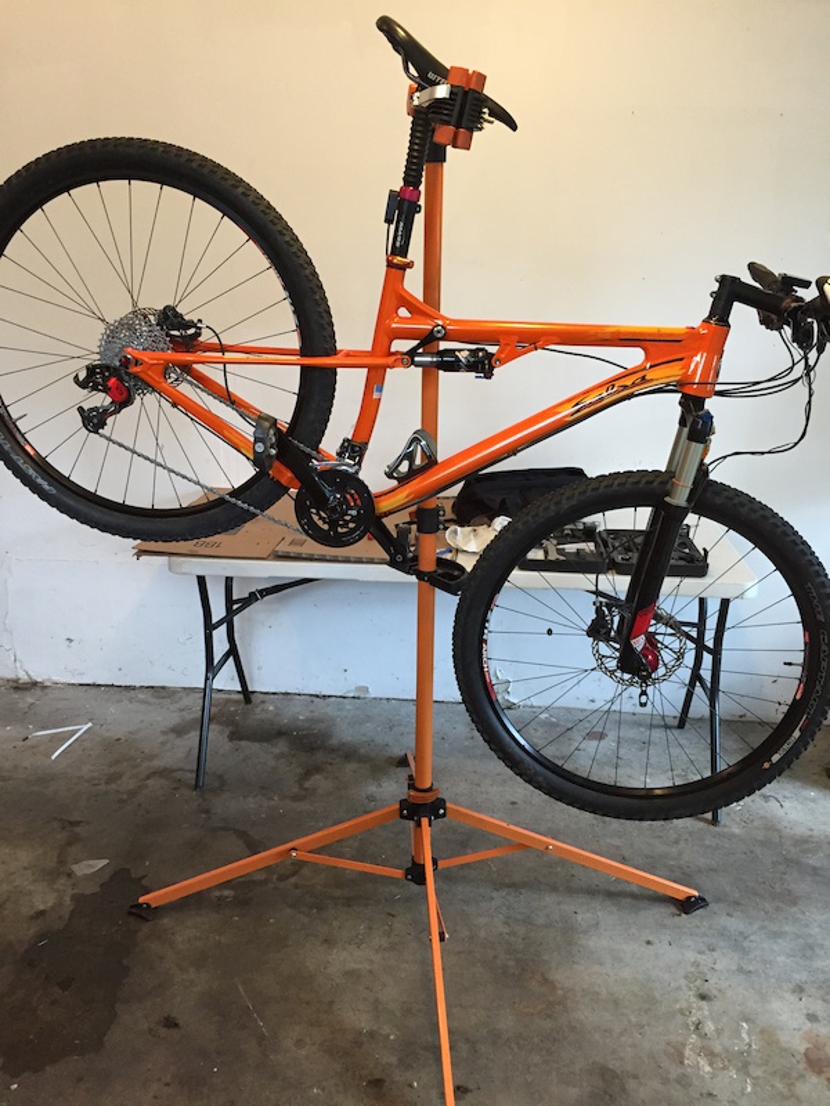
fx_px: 927
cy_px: 553
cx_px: 415
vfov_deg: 61.7
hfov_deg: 48.2
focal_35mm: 29
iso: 160
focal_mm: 4.15
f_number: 2.2
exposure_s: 1/30
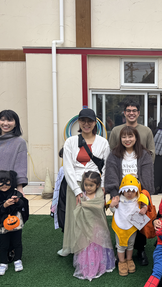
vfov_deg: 52.8
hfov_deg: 29.1
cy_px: 145
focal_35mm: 38
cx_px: 163
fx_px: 290
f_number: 1.78
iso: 80
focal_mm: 6.76
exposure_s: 1/553
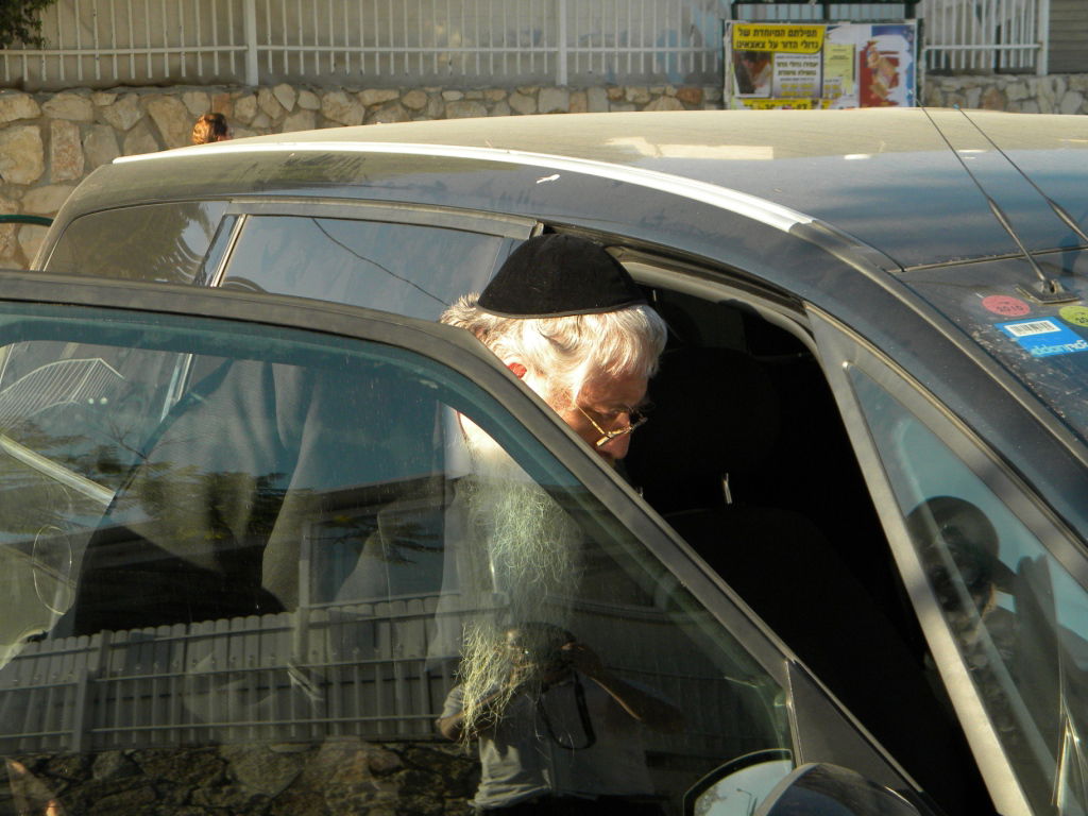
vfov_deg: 21.9
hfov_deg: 29.0
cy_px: 408
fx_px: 2106
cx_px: 544
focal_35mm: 67
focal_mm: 12.2
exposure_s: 1/500
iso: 168
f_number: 4.3
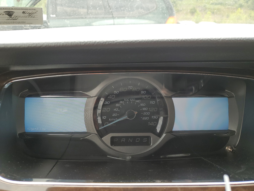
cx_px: 127
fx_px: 191
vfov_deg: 53.1
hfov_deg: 67.3
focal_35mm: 26
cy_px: 96
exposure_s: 1/227
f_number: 1.5
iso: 50
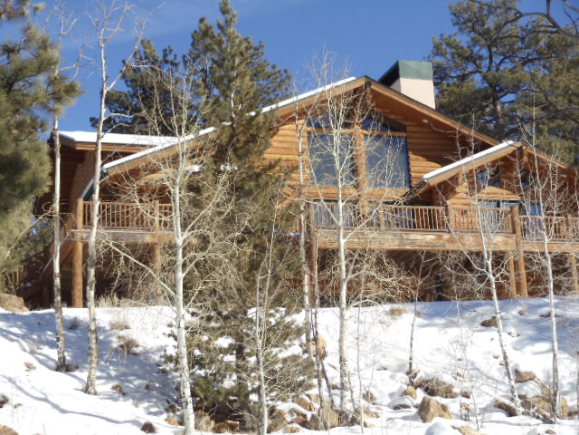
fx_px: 1890
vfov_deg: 13.1
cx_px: 290
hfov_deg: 17.4
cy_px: 218
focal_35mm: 113
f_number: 9.7
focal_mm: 15.35
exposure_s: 1/100
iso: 80
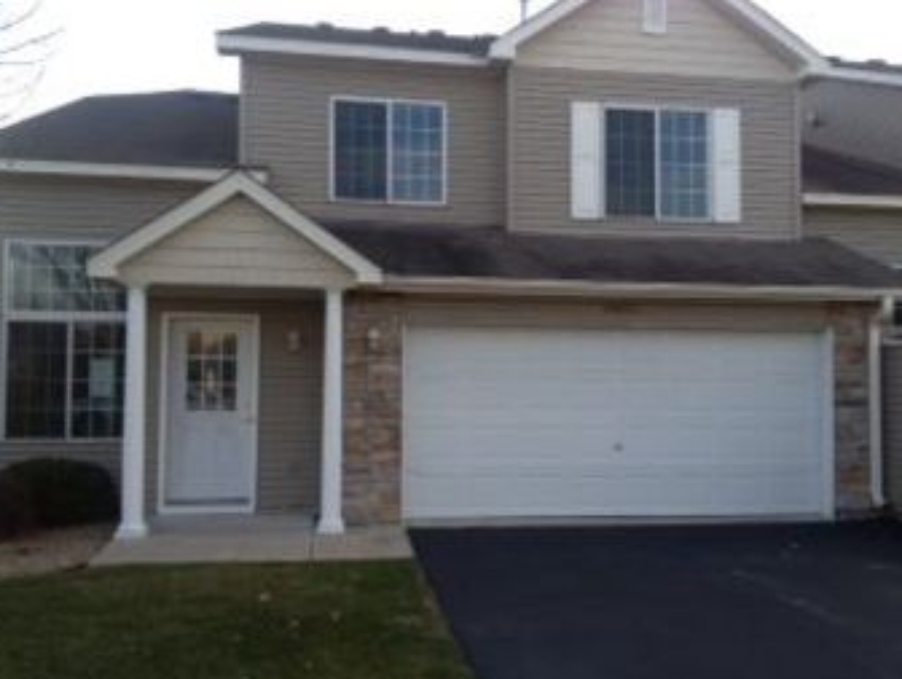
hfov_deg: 51.3
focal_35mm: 36
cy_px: 338
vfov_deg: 39.7
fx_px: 939
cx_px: 446
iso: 50
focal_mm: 4.28
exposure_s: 1/237
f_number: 2.4
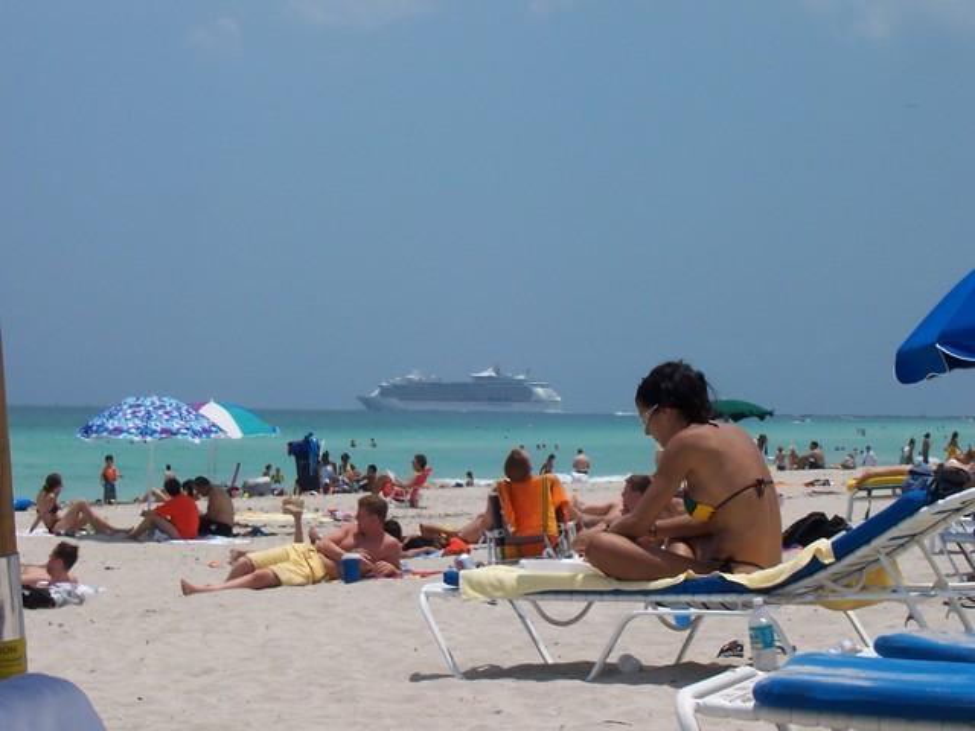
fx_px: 3126
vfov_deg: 13.3
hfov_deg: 17.7
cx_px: 488
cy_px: 366
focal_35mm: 111
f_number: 9.5
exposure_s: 1/500
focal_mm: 16.8
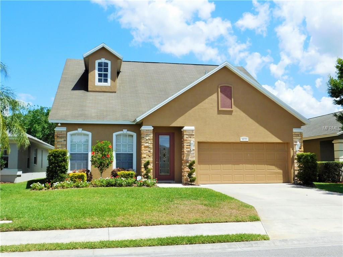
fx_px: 357
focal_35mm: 36
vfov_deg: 39.6
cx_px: 172
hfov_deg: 51.4
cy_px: 128
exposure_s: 1/1500
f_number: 3.5
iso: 125
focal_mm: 6.3
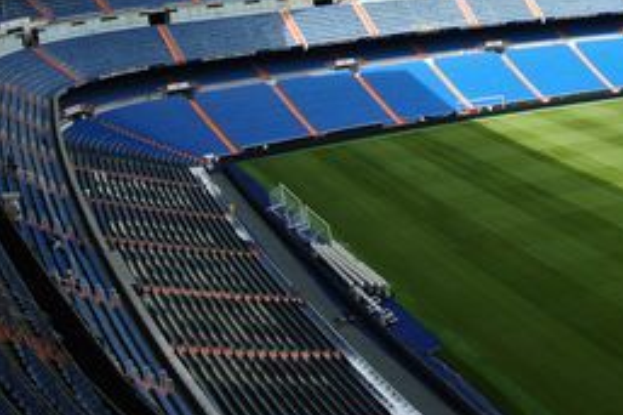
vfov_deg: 22.4
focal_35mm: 60
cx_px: 533
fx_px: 1038
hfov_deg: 32.1
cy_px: 120
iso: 100
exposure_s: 1/500
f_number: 4.5
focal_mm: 10
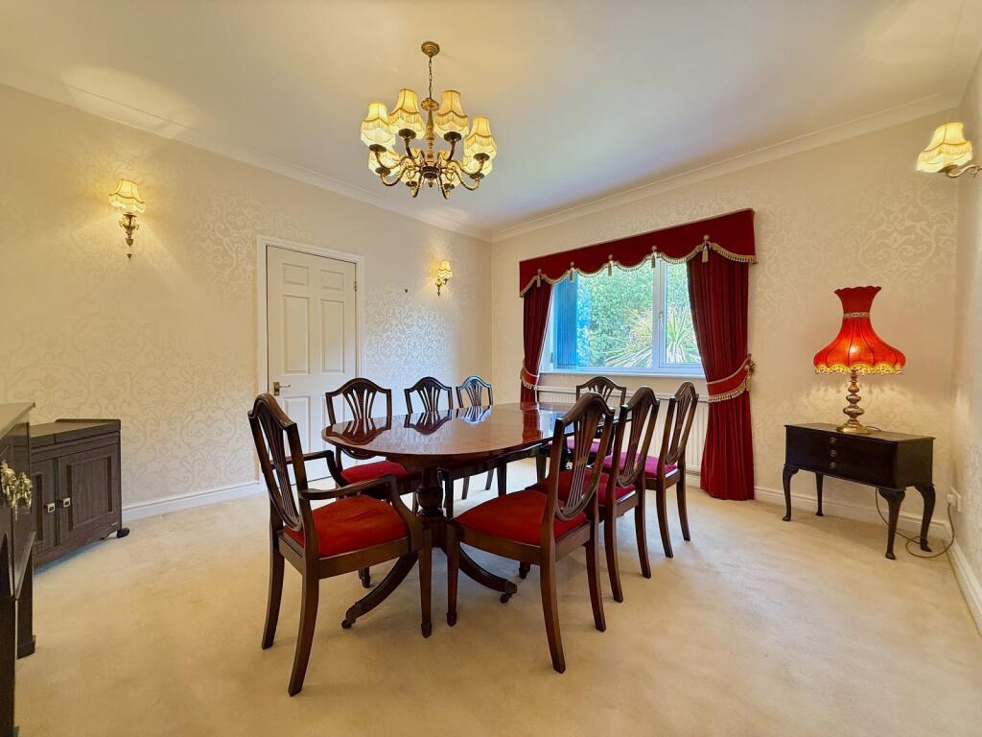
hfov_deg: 102.1
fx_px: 397
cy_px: 368
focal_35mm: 14
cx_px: 491
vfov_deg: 85.7
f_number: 2.2
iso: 160
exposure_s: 1/100
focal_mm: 2.22
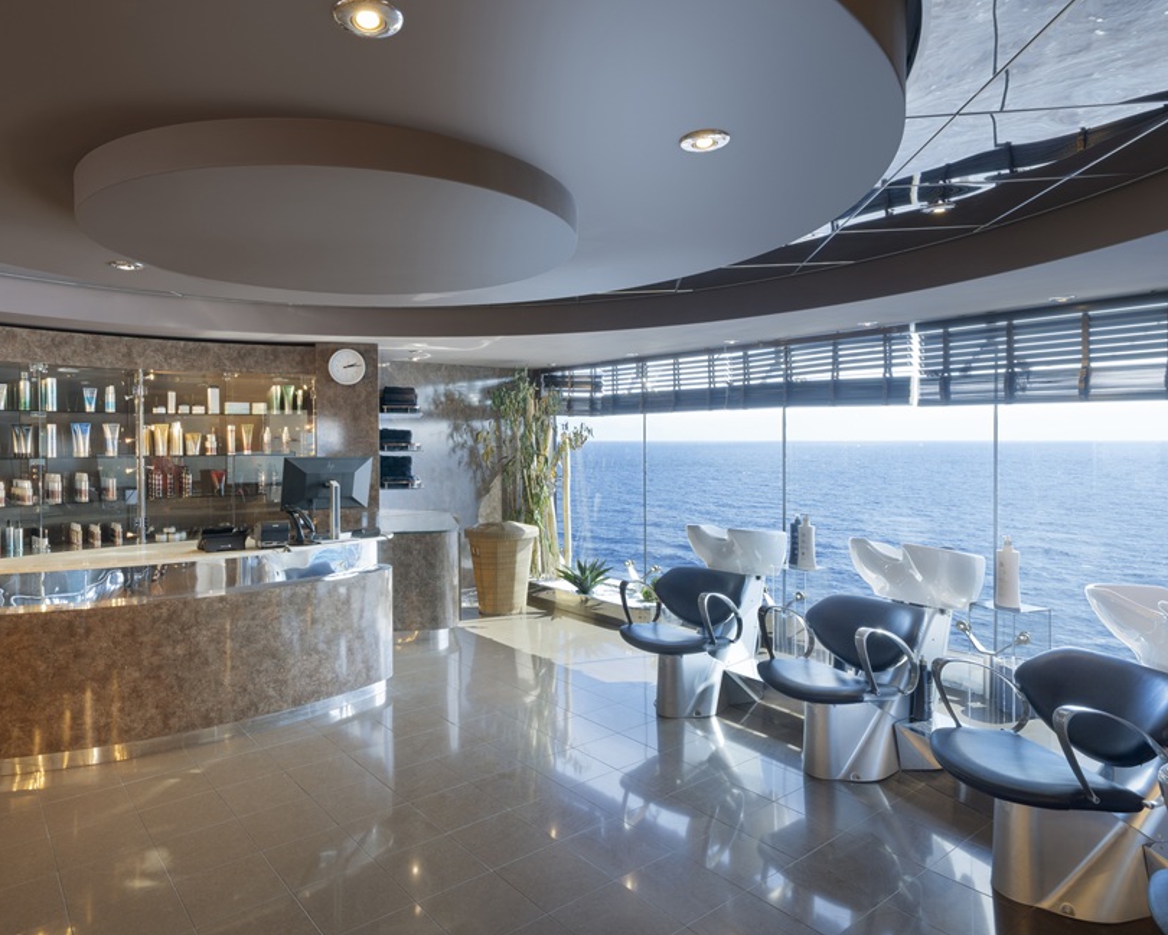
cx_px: 518
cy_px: 456
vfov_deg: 63.1
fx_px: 761
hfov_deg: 74.8
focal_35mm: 22
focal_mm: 19
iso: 200
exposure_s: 1
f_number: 11
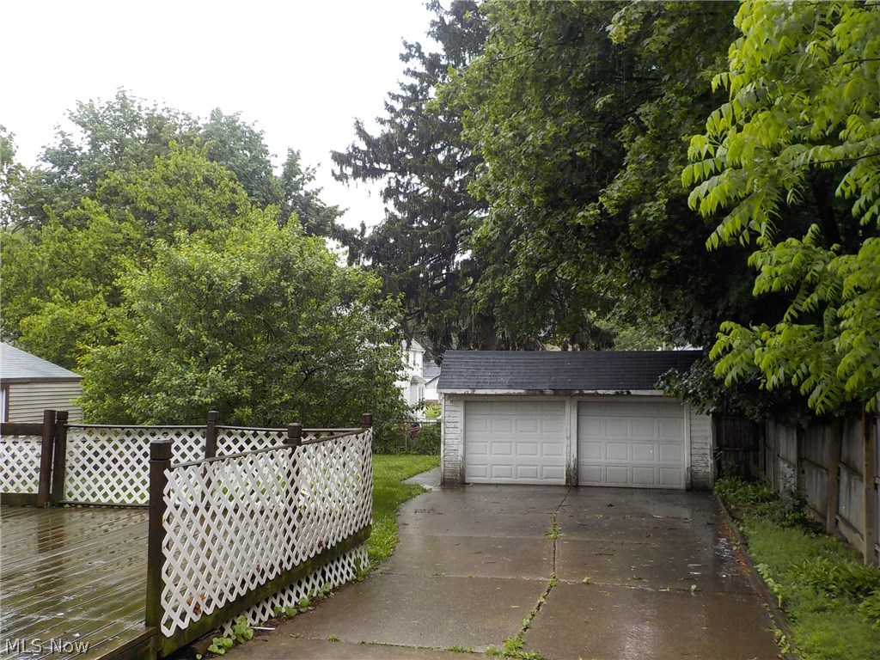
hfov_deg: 60.0
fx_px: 763
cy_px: 330
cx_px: 440
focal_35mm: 30
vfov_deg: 46.8
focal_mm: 4.1
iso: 125
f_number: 3.3
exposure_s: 1/80
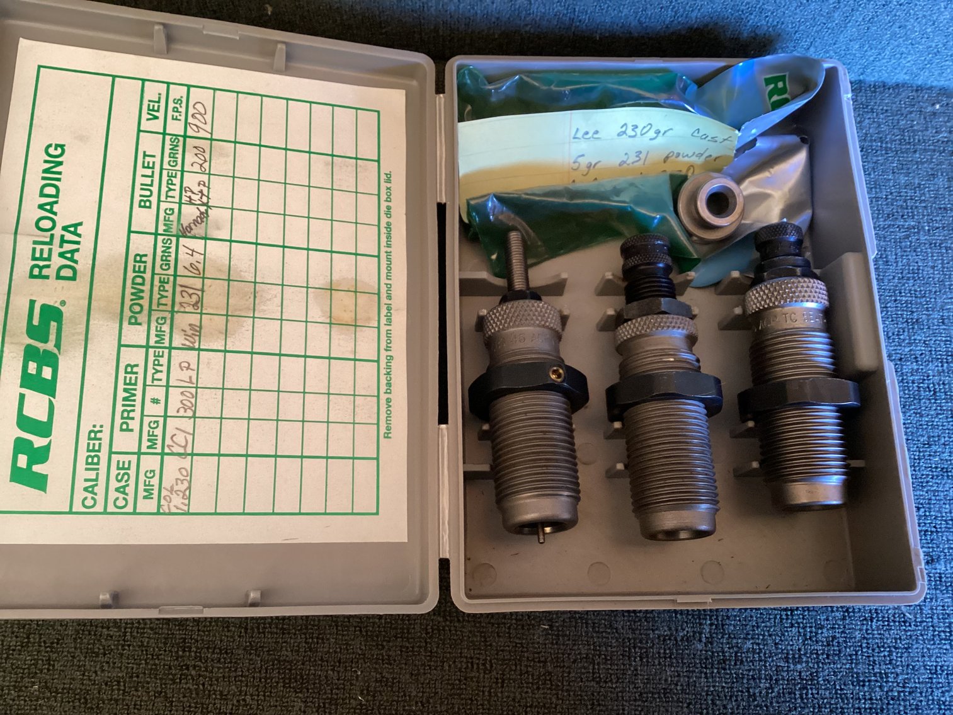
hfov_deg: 58.3
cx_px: 476
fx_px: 854
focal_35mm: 31
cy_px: 358
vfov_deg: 45.4
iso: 400
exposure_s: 1/50
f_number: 2.4
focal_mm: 3.3
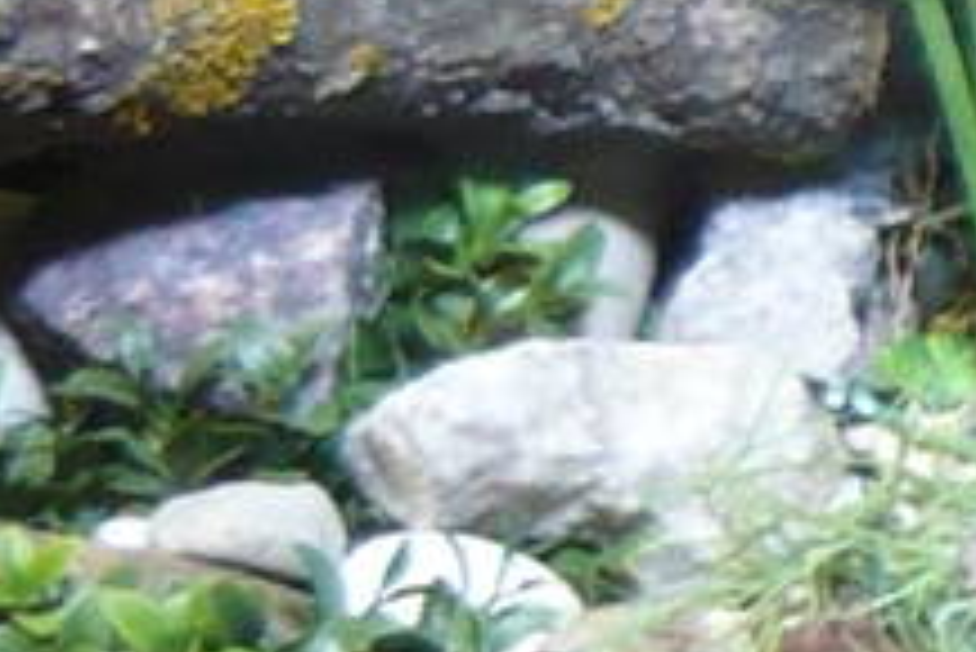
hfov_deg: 7.0
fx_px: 6863
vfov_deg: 5.4
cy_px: 656
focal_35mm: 253
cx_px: 3301
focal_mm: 5.5
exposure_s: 1/30
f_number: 2.8
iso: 320
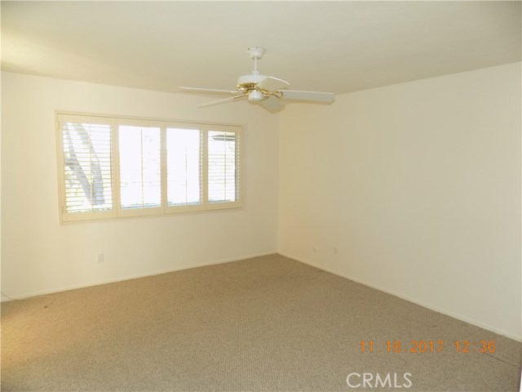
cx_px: 261
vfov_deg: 58.9
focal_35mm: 23
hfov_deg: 73.9
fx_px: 347
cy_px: 196
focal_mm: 4
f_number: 3.1
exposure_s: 1/30
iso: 200
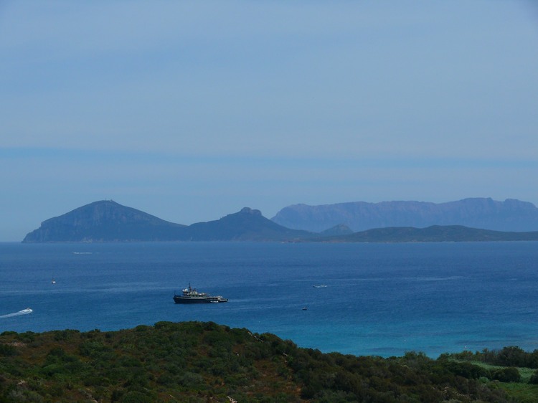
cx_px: 269
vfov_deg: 13.1
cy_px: 202
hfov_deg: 17.4
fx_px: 1756
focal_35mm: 113
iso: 100
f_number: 5.6
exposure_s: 1/400
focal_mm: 23.8
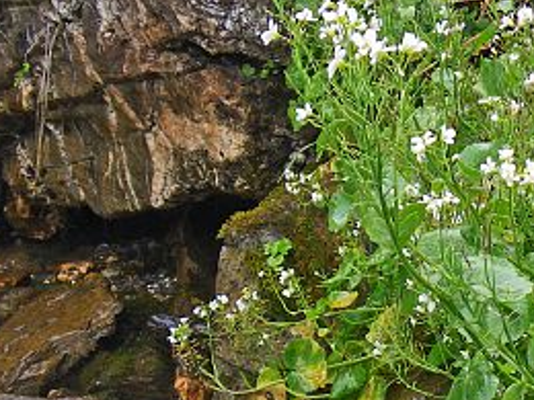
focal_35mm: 86
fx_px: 1327
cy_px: 384
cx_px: 464
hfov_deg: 22.3
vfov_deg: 16.9
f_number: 3.5
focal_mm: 5
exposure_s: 1/50
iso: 64
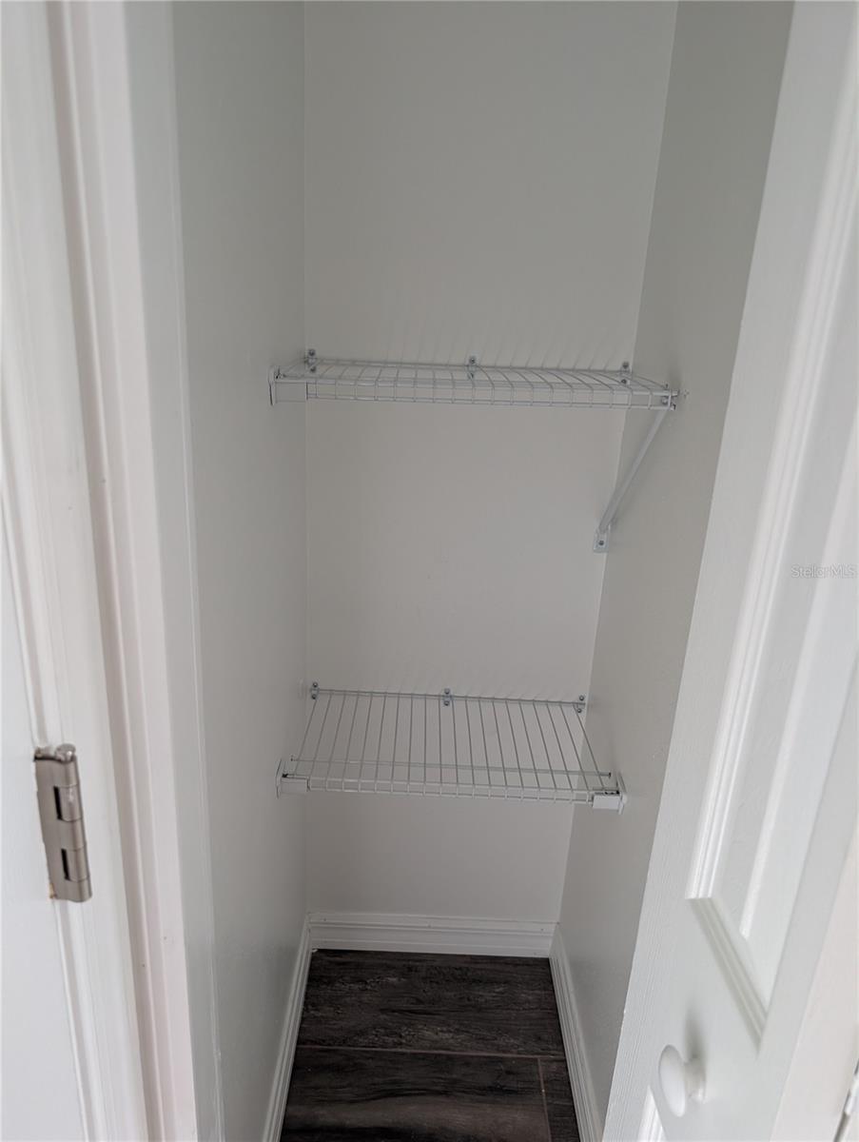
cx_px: 430
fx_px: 792
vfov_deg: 71.5
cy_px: 571
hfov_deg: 56.9
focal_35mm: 24
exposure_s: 1/367
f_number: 1.68
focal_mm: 6.9
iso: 525
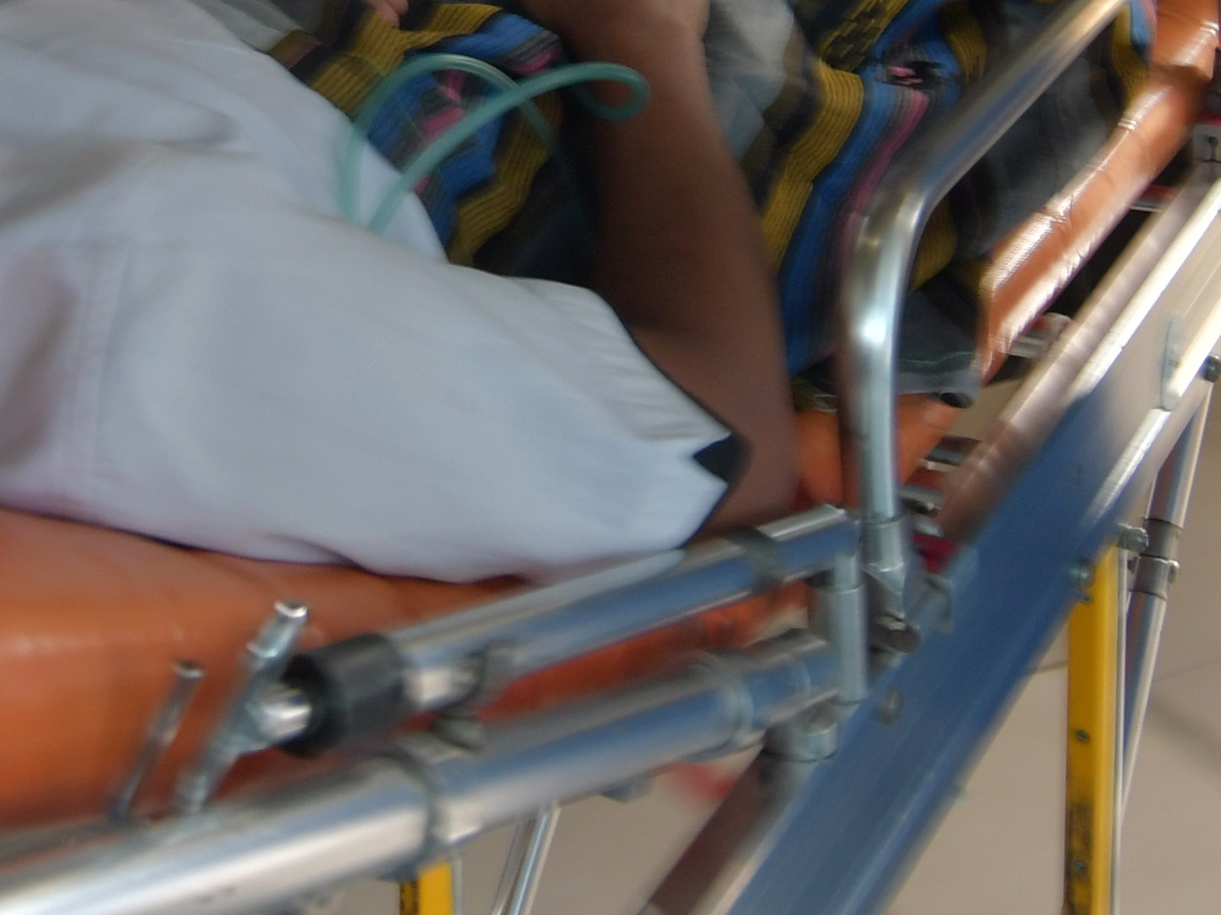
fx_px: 2468
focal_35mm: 70
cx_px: 320
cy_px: -35
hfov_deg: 27.4
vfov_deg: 20.2
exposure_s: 1/25
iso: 250
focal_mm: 12
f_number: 4
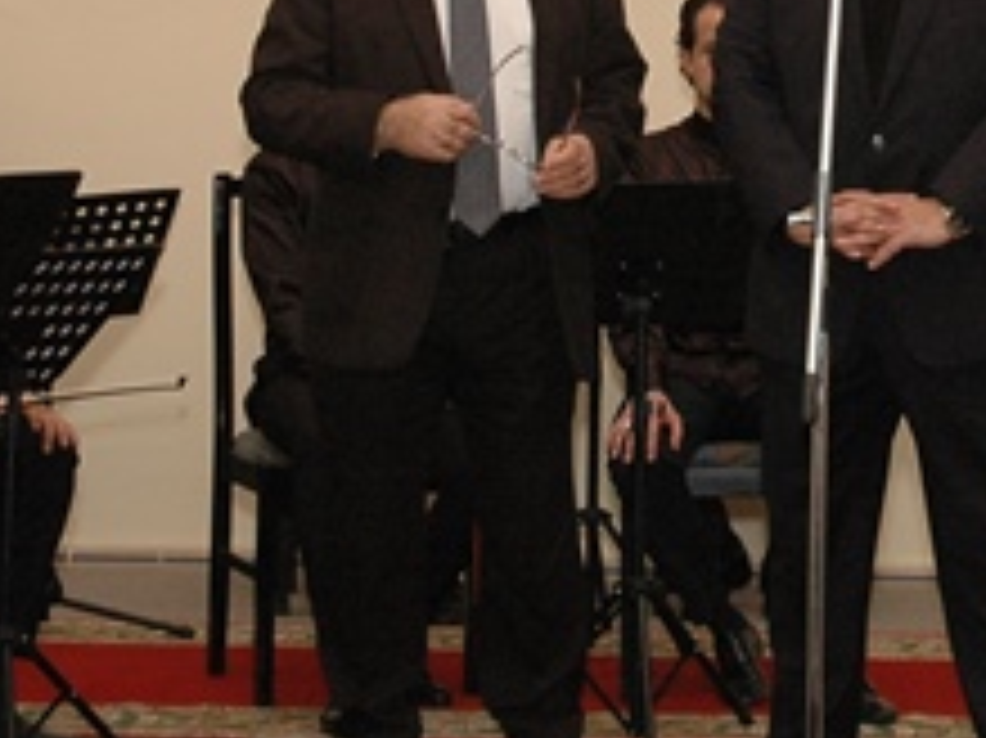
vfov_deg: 11.2
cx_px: 914
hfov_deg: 14.9
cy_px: -86
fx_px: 3712
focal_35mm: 130
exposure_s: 1/100
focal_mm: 31
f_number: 5.6
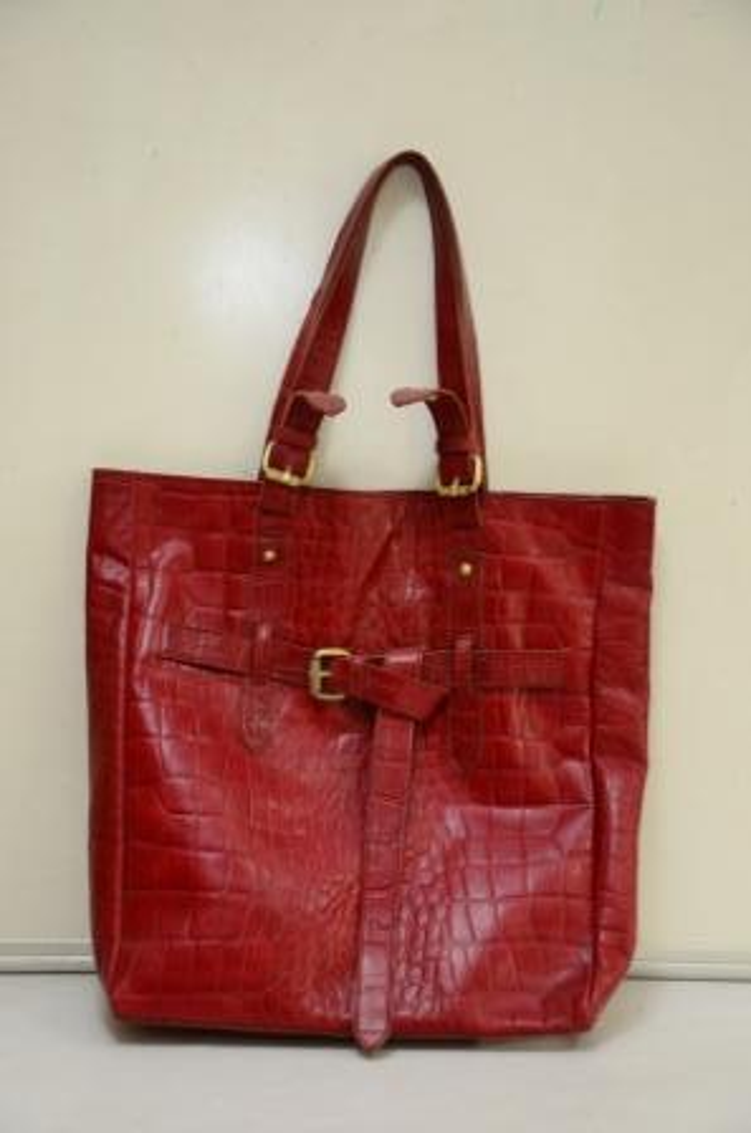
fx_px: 2356
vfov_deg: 27.0
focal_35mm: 75
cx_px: 376
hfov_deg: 18.1
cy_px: 566
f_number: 5
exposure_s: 1/80
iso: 1000
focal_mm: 50
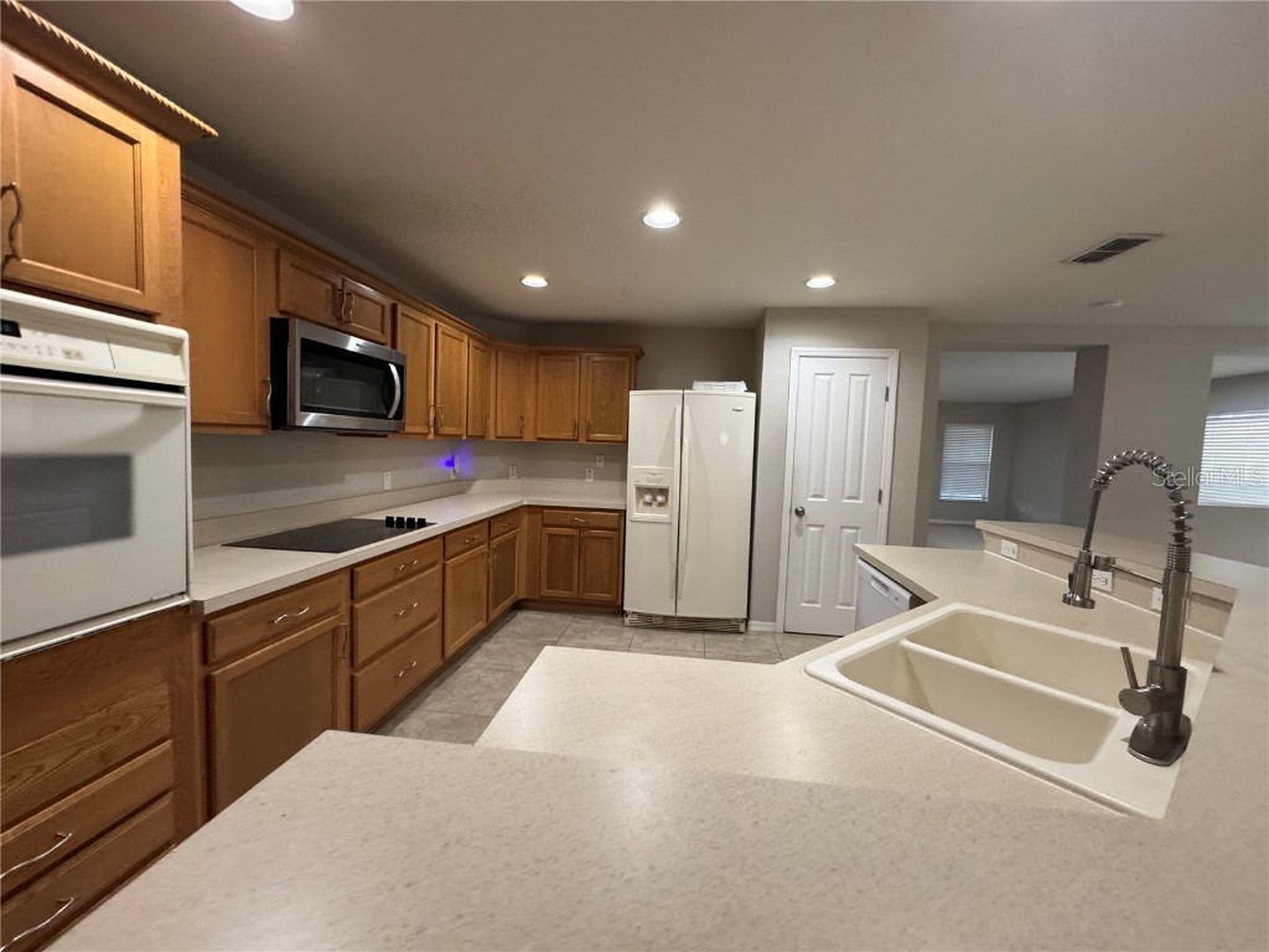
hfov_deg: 102.1
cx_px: 634
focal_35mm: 14
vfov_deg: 85.7
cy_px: 476
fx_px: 513
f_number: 2.2
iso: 320
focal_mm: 2.22
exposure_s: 1/60
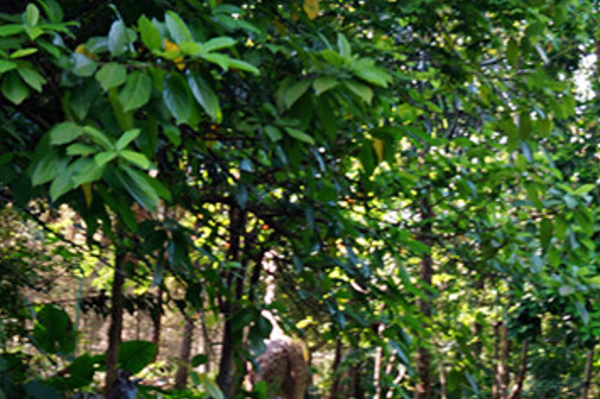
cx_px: 494
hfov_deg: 20.4
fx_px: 1648
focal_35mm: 99
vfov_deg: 13.7
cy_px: 325
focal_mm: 30
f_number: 4
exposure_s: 1/60
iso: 250
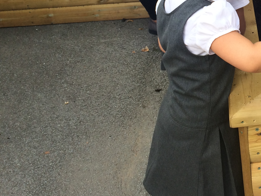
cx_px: 265
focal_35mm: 69
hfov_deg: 26.6
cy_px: -19
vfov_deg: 20.3
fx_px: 520
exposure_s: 1/360
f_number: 2.2
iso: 32
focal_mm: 4.15
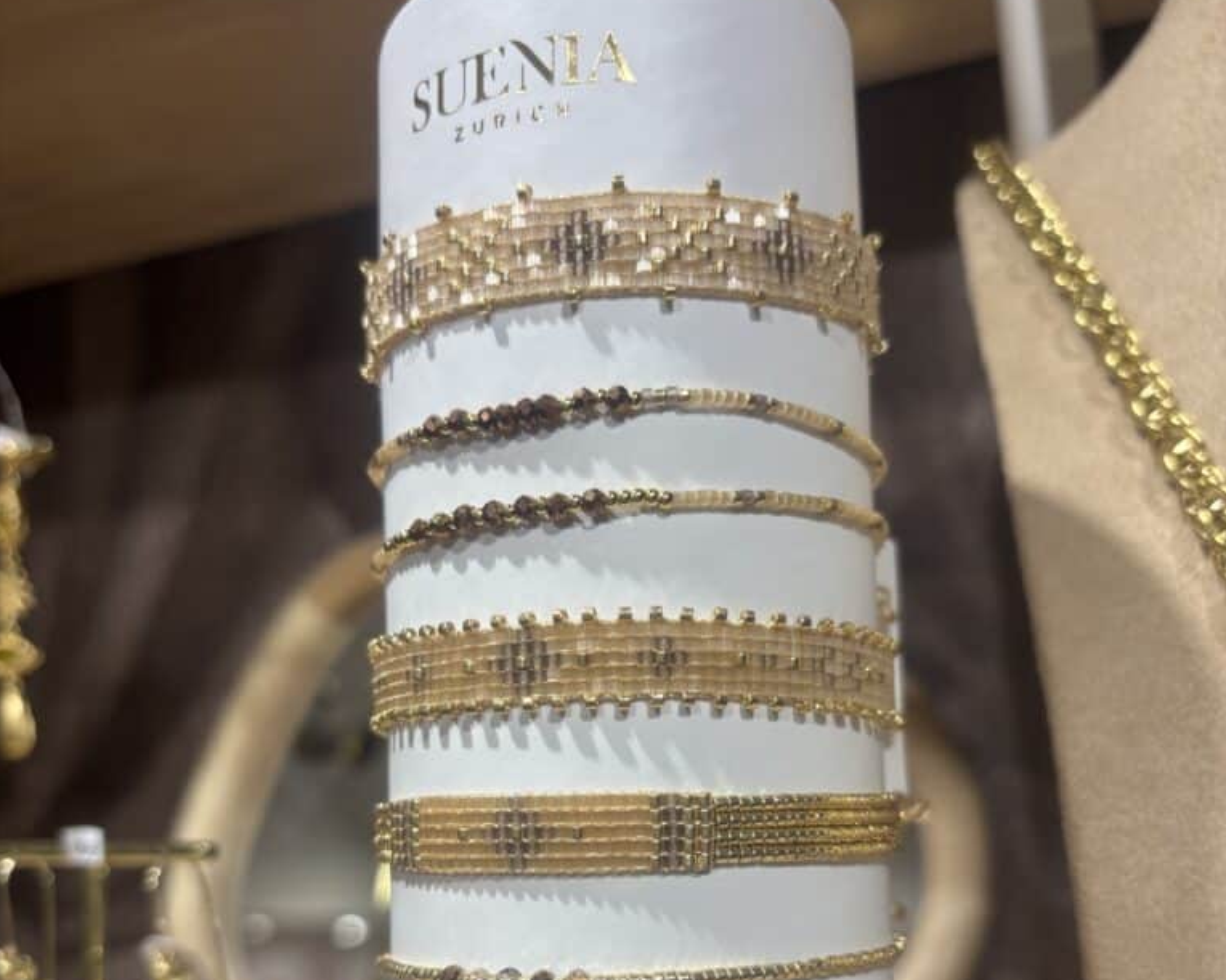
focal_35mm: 34
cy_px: 696
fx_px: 1234
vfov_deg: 42.4
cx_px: 611
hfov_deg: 52.8
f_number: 1.6
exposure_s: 1/238
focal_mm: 5.96
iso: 40
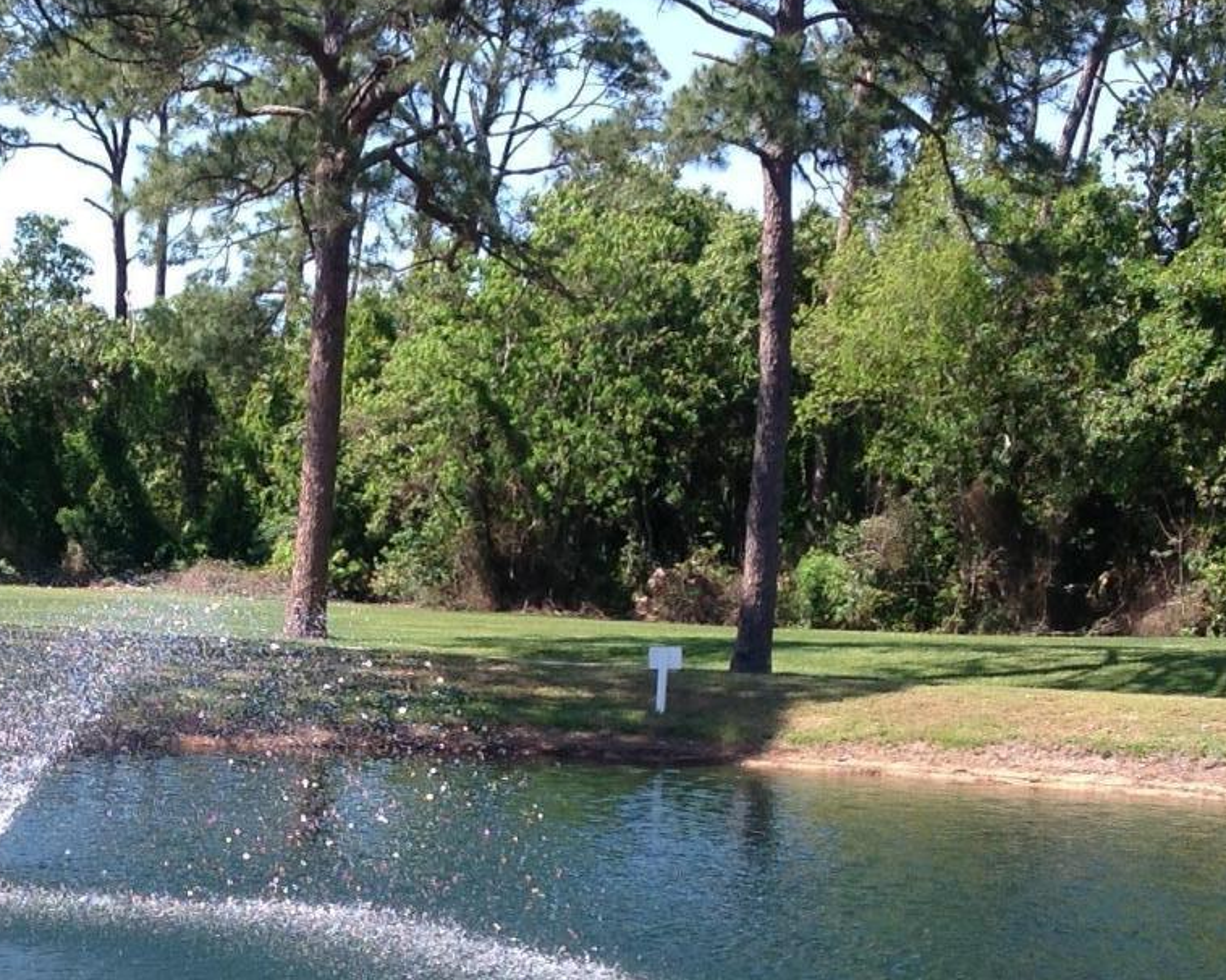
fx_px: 3265
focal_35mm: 90
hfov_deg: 20.8
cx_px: 116
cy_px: 819
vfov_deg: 16.9
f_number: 2.4
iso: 50
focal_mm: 4.28
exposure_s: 1/643
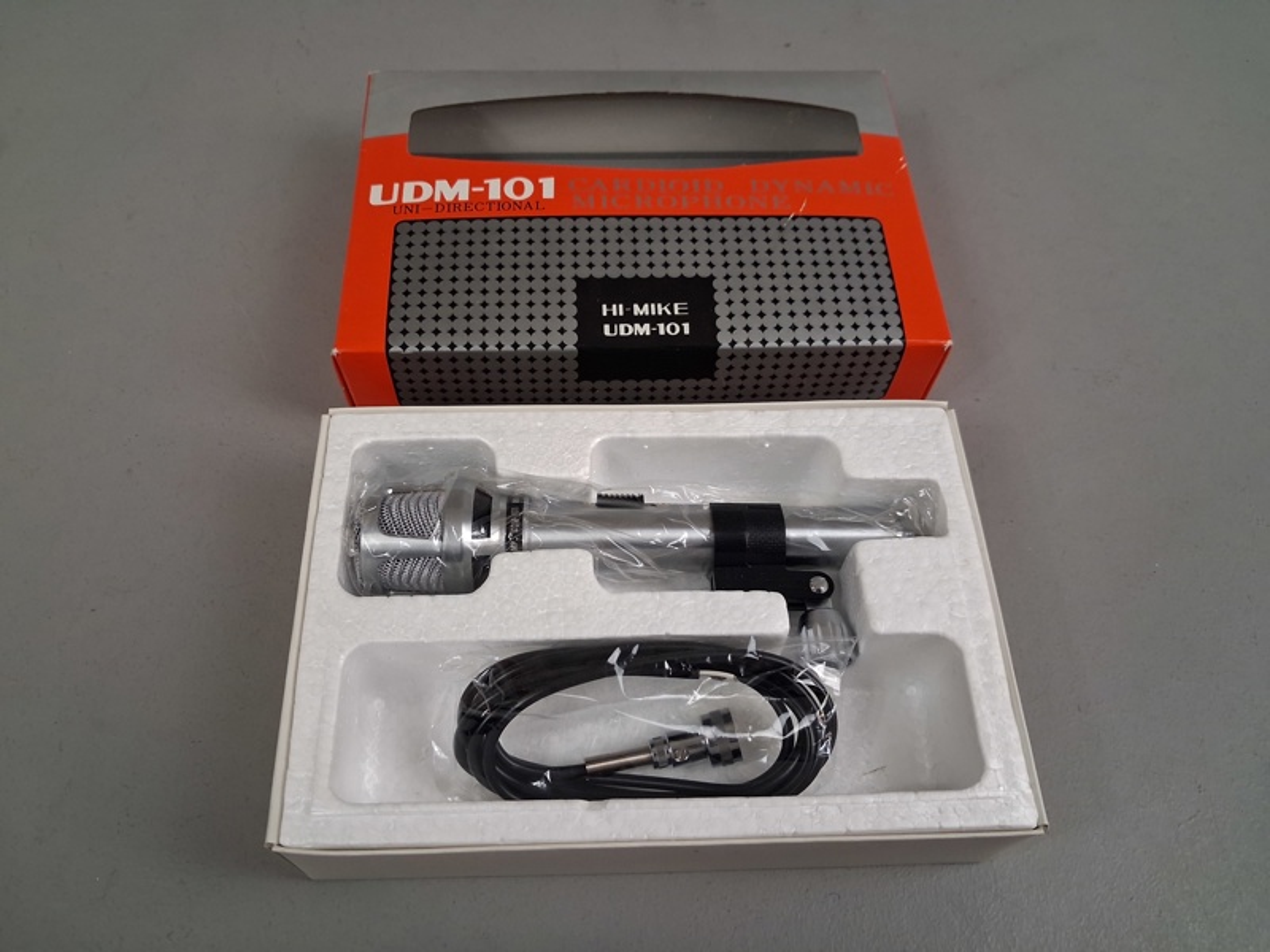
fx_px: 991
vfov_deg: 51.4
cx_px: 635
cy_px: 476
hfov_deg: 65.3
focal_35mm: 27
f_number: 1.8
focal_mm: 4
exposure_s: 1/100
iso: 320
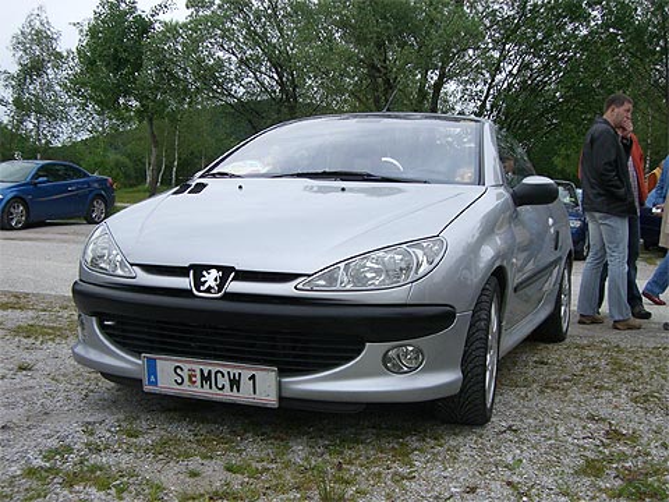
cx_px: 334
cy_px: 251
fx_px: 908
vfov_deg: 30.9
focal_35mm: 47
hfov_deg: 40.4
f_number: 3
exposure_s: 1/640
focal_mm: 7.6
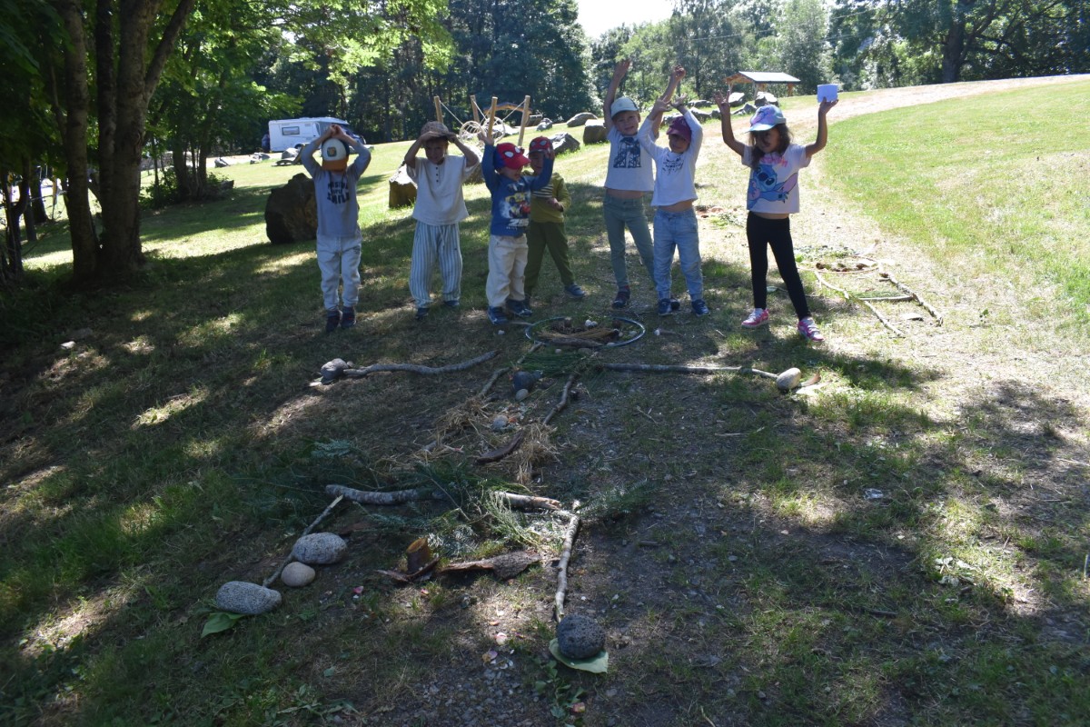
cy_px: 364
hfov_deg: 67.4
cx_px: 545
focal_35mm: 27
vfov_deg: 47.9
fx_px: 817
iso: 400
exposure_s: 1/160
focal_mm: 18
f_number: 6.3
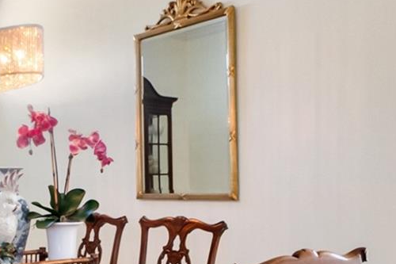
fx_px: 528
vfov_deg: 27.9
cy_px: 176
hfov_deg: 38.5
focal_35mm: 48
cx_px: 44
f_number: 8
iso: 2500
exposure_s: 1/45
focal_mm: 10
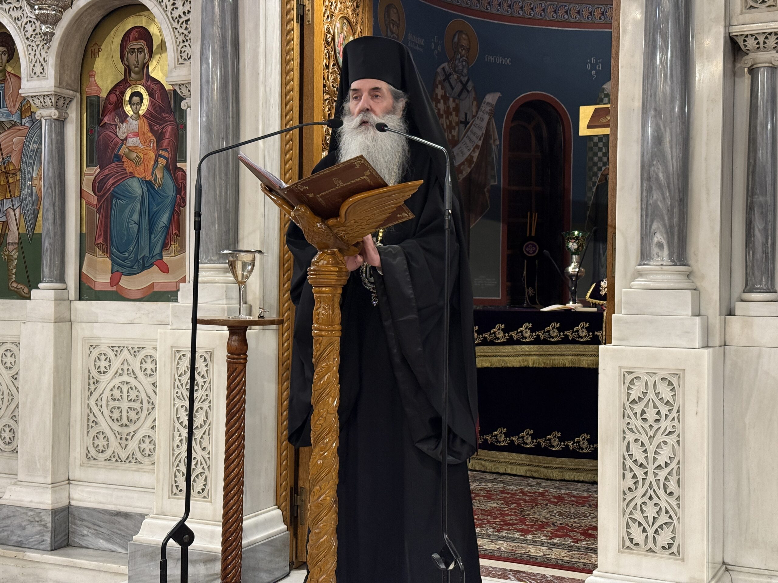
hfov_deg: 39.7
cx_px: 389
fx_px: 1079
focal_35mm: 48
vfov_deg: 30.3
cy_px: 292
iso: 250
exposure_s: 1/50
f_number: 1.78
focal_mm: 6.76
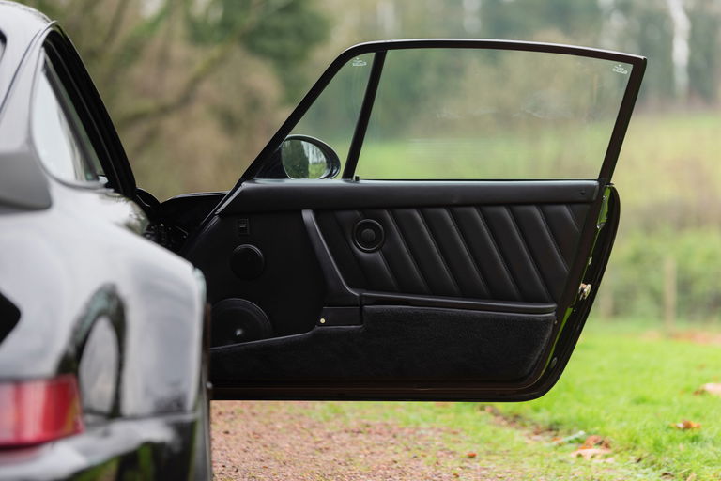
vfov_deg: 10.5
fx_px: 2603
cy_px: 240
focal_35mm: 130
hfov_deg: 15.8
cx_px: 360
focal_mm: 130
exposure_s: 1/320
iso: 500
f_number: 2.8
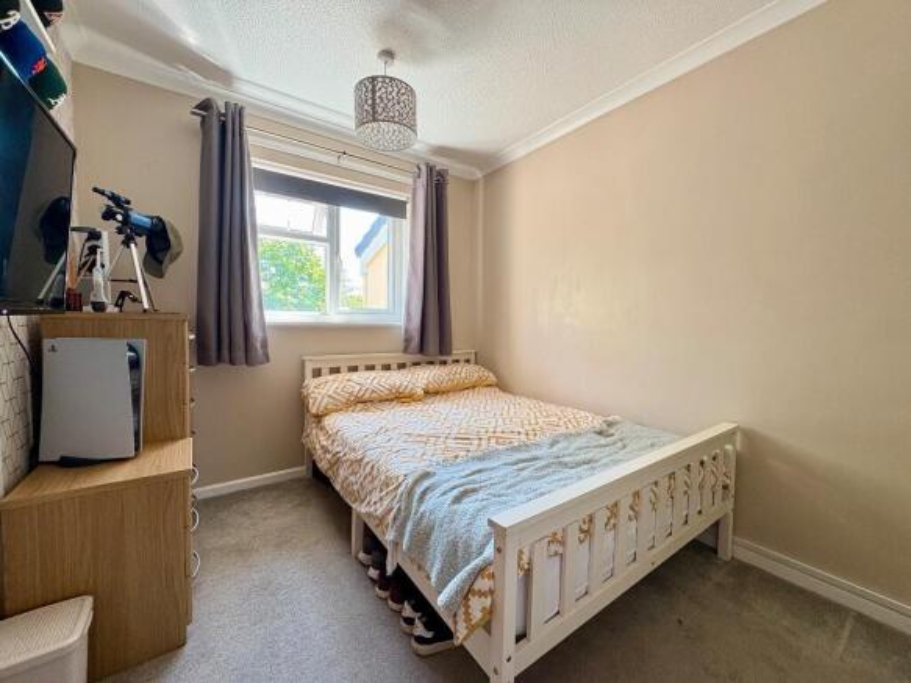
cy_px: 342
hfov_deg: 102.1
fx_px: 368
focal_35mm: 14
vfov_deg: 85.7
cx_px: 456
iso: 250
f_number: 2.2
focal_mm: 2.22
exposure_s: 1/67
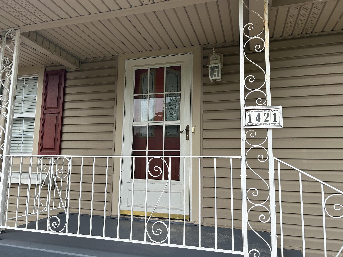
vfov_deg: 53.1
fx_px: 258
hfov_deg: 67.3
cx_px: 172
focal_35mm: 26
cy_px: 128
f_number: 1.5
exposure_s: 1/1838
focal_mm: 5.7
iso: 50
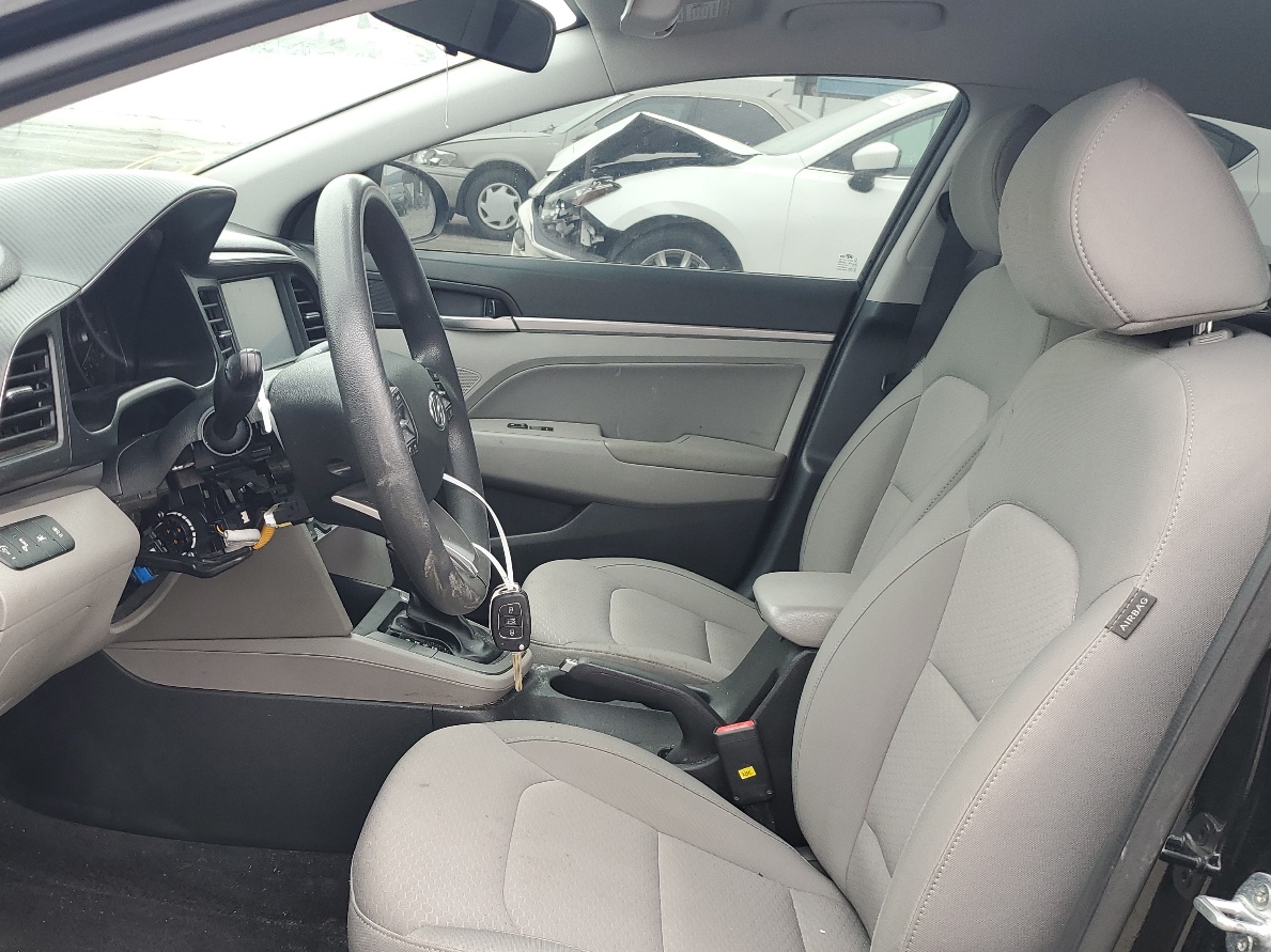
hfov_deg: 52.4
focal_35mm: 35
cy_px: 640
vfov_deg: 40.1
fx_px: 1285
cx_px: 526
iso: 50
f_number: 1.5
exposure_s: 1/179
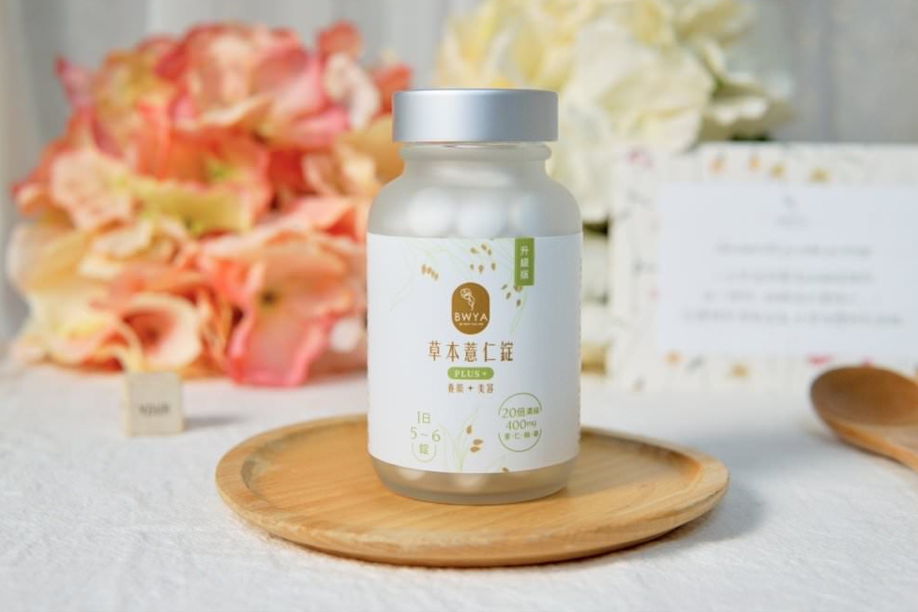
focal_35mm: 46
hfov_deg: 42.7
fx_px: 1173
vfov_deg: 29.3
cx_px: 466
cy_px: 300
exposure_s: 1/60
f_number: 4
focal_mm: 30
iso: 125
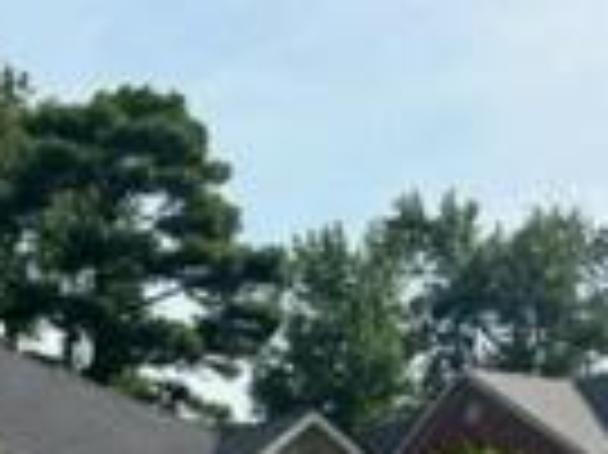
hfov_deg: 26.1
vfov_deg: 19.3
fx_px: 1246
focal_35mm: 71
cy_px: 566
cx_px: 5
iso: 80
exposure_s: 1/4016
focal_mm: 6.86
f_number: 1.78
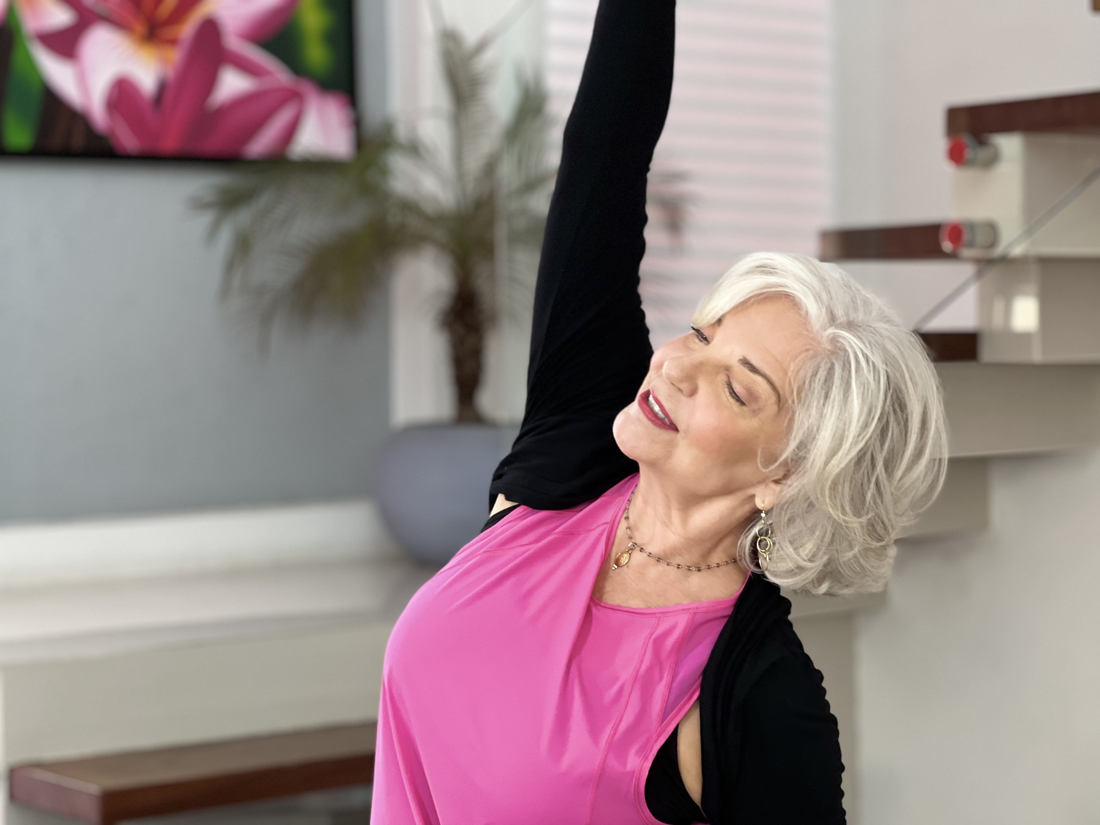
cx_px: 550
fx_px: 2447
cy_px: 412
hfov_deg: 25.3
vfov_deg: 19.1
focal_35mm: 77
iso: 125
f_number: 2.8
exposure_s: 1/120
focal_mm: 9
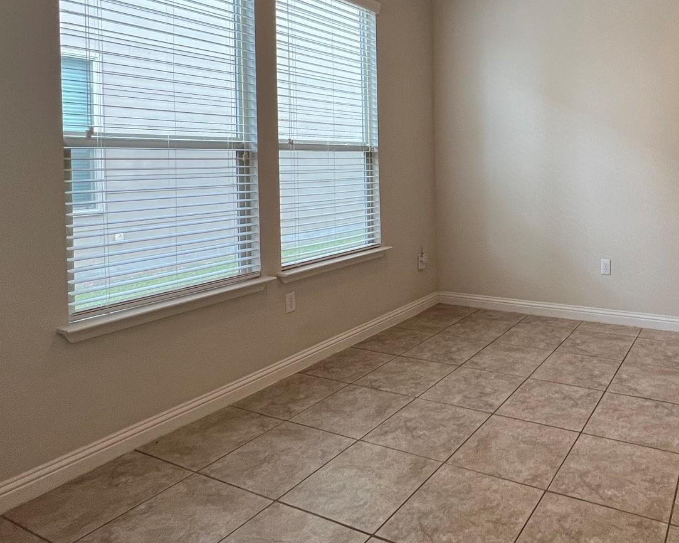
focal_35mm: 24
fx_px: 482
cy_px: 167
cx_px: 512
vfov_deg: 57.0
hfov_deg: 65.8
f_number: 1.8
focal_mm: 1.57
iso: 125
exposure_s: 1/120
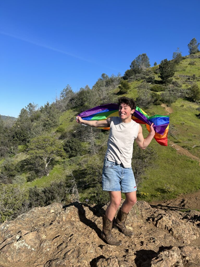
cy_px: 134
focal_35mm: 26
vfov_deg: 67.3
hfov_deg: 53.1
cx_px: 100
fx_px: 200
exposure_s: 1/3356
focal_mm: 5.7
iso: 50
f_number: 1.5
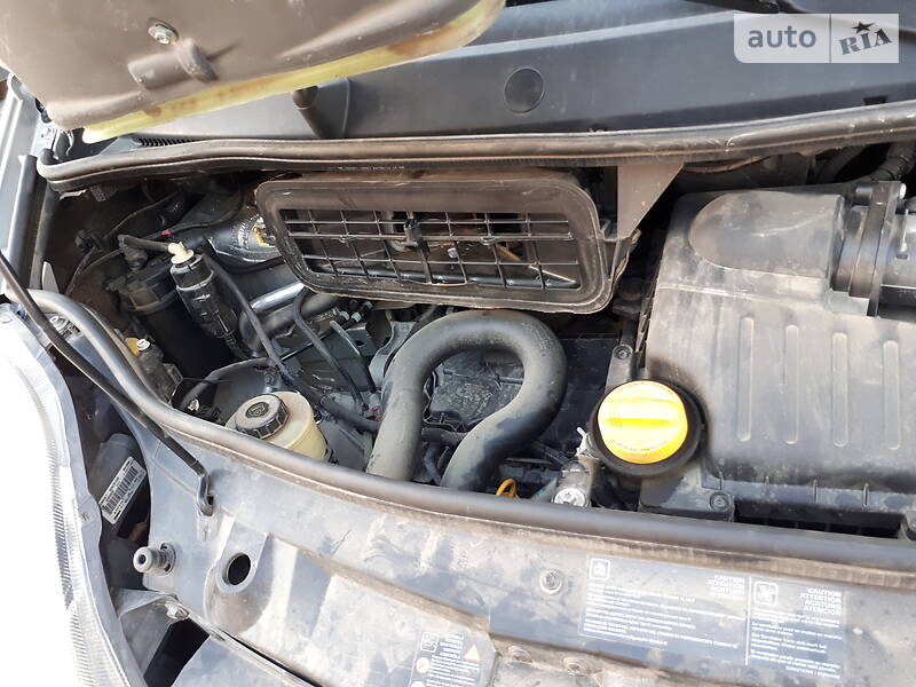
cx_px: 458
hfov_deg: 65.3
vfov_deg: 51.4
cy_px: 344
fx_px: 714
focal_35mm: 27
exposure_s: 1/33
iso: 125
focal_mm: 3.6
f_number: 1.9
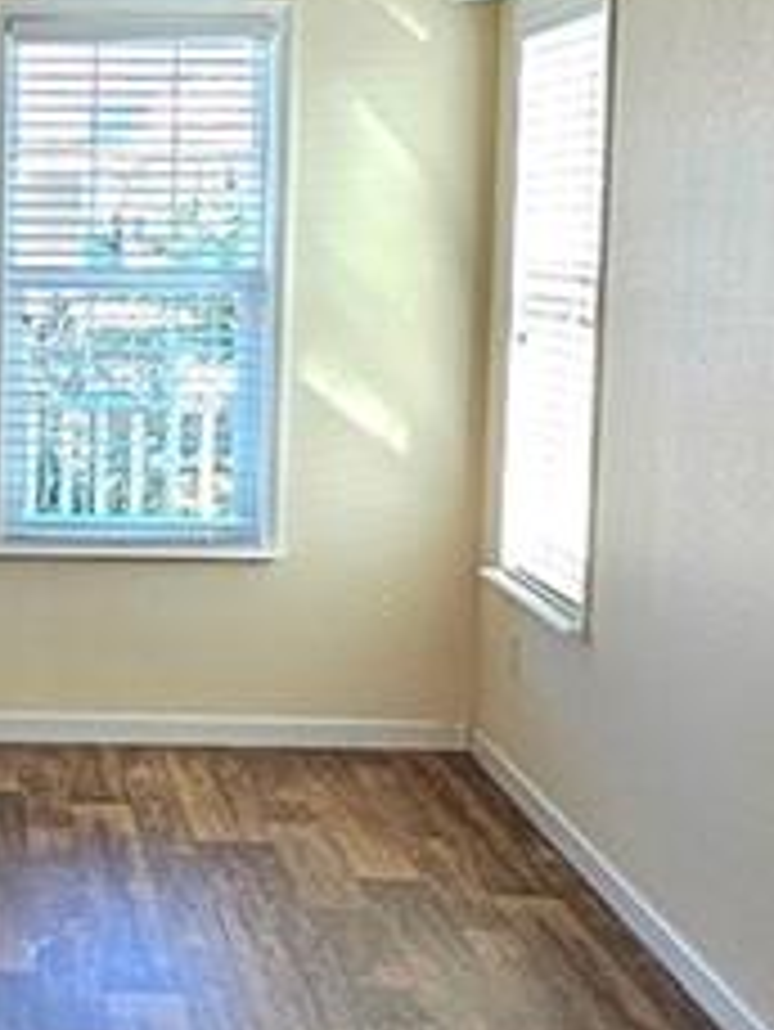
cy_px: 400
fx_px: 2025
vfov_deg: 28.5
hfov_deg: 20.3
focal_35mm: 68
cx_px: -148
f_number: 2.2
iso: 64
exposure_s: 1/60.2
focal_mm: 2.2
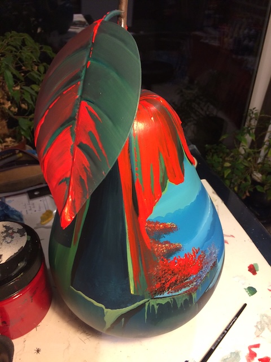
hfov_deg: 48.2
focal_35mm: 29
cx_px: 136
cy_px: 181
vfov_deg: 61.7
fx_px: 303
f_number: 2.2
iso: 125
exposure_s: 1/33
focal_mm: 4.15
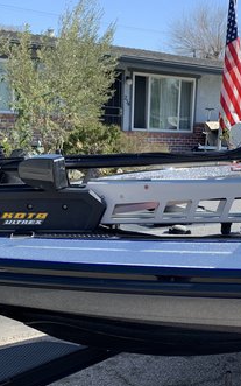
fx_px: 536
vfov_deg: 39.2
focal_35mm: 51
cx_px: 184
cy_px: 249
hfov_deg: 25.0
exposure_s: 1/835
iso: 25
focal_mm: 4.25
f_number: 1.8
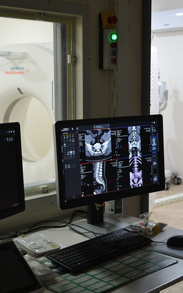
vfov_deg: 34.5
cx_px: 87
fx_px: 471
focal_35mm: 59
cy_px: 146
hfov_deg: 22.0
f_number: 5
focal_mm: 38
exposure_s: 1/60
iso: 1100
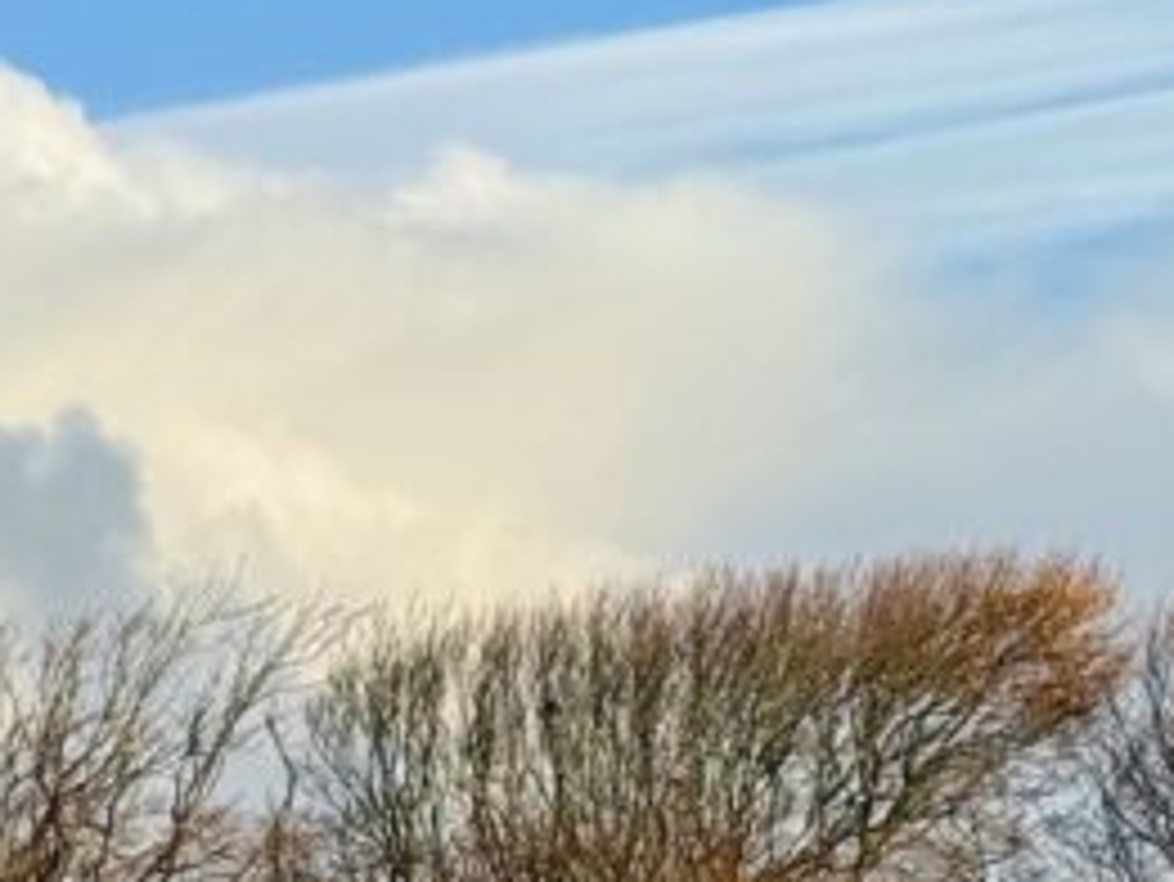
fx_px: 6379
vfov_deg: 7.7
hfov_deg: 10.2
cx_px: -531
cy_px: 1526
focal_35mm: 188
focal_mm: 6.76
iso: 64
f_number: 1.78
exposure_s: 1/1513
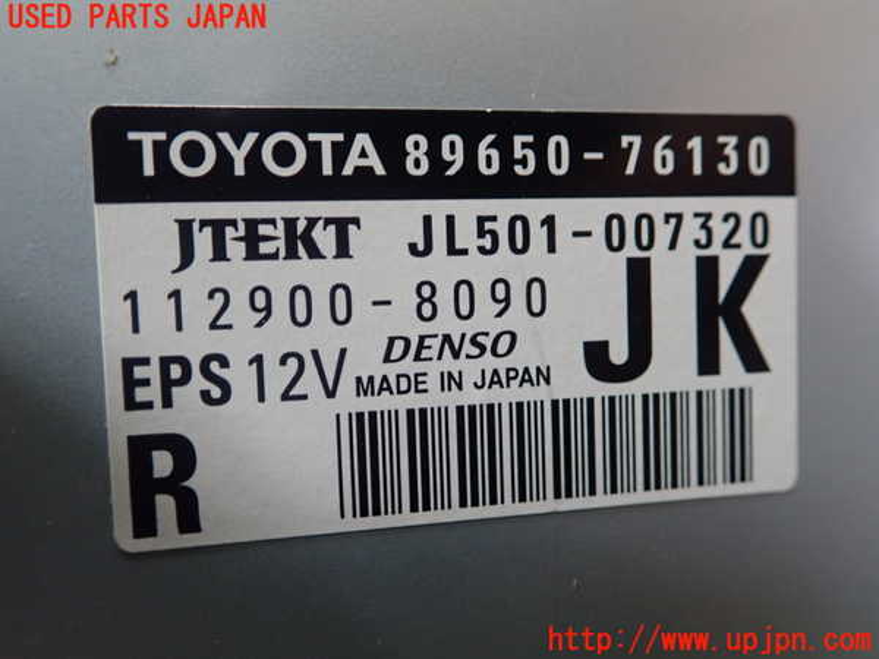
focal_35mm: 30
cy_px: 330
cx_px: 440
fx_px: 762
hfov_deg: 60.0
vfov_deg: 46.8
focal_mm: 5.5
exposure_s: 1/125
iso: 400
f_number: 2.3
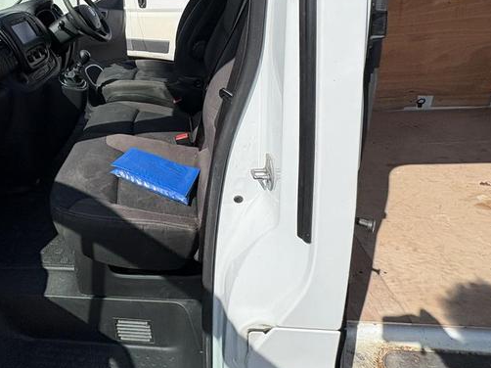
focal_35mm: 25
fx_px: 354
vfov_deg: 51.9
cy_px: 81
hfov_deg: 65.2
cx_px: 122
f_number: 2.2
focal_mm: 2.22
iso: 50
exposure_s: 1/2083
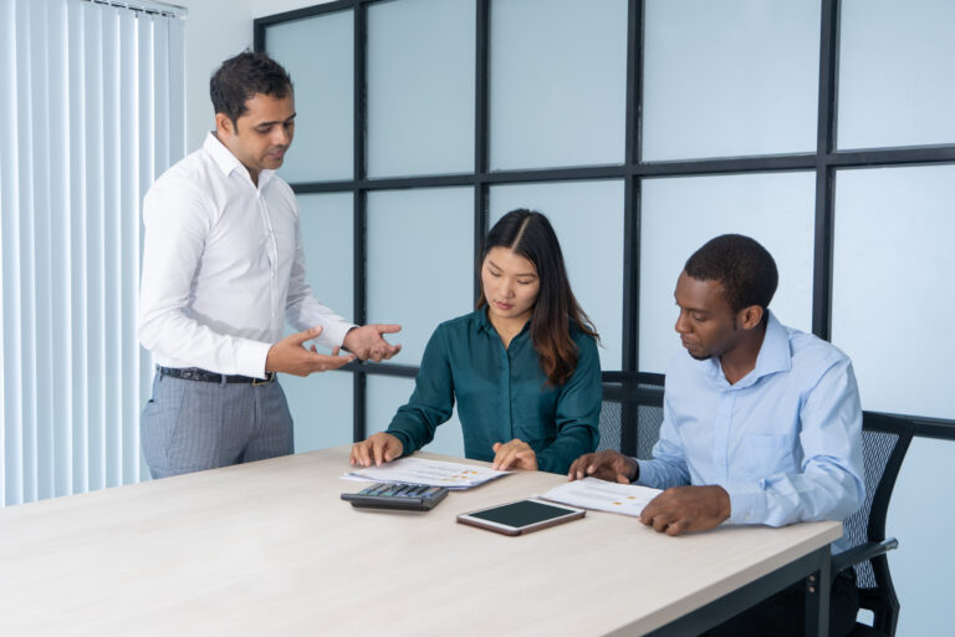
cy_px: 318
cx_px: 478
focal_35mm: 39
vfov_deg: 34.2
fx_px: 1035
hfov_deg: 49.6
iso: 250
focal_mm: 39
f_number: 4
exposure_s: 1/125
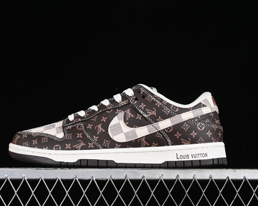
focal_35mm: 85
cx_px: 123
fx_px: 649
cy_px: 103
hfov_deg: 22.5
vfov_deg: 18.1
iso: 160
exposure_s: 1/80
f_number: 7.1
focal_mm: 50
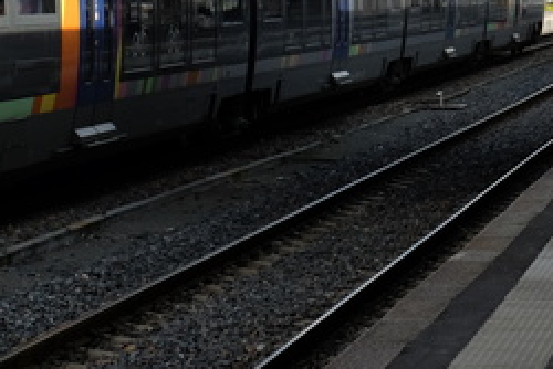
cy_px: -11
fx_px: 2290
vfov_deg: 9.2
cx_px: -212
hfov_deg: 13.2
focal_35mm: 149
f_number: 3.6
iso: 200
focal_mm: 31.5
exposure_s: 1/800
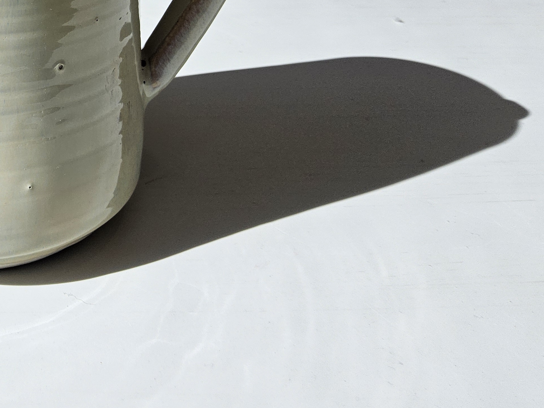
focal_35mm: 49
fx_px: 770
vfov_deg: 28.5
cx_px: -30
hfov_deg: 34.5
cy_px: 37
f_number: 2
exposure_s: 1/182
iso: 32
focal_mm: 3.08
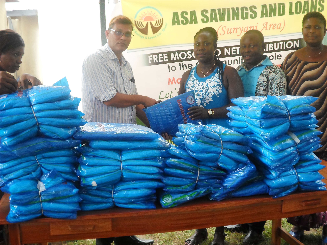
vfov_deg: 33.6
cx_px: 164
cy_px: 122
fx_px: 406
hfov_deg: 43.9
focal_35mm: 43
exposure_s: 1/45
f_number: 3.2
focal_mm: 7.8
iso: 200
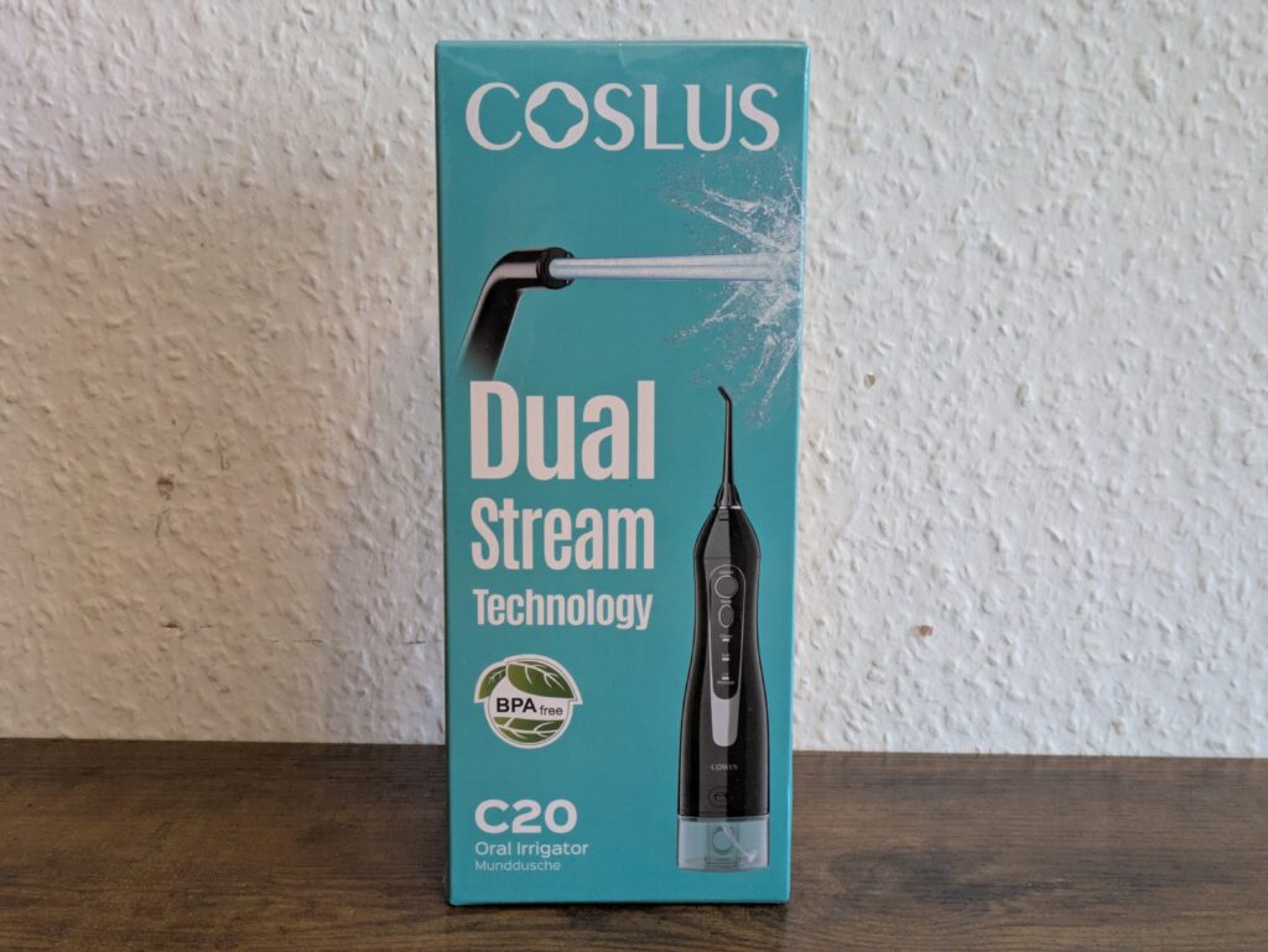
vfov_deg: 28.6
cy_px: 476
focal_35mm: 51
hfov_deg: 37.5
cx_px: 634
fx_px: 1869
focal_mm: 5.43
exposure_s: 1/25
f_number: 1.89
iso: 491
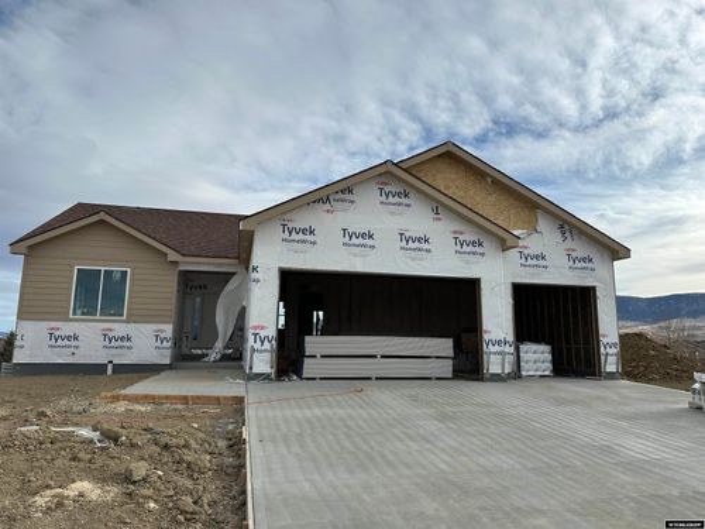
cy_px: 264
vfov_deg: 56.8
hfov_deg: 71.6
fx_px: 489
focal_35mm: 24
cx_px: 352
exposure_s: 1/6211
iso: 80
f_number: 1.78
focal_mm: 6.86
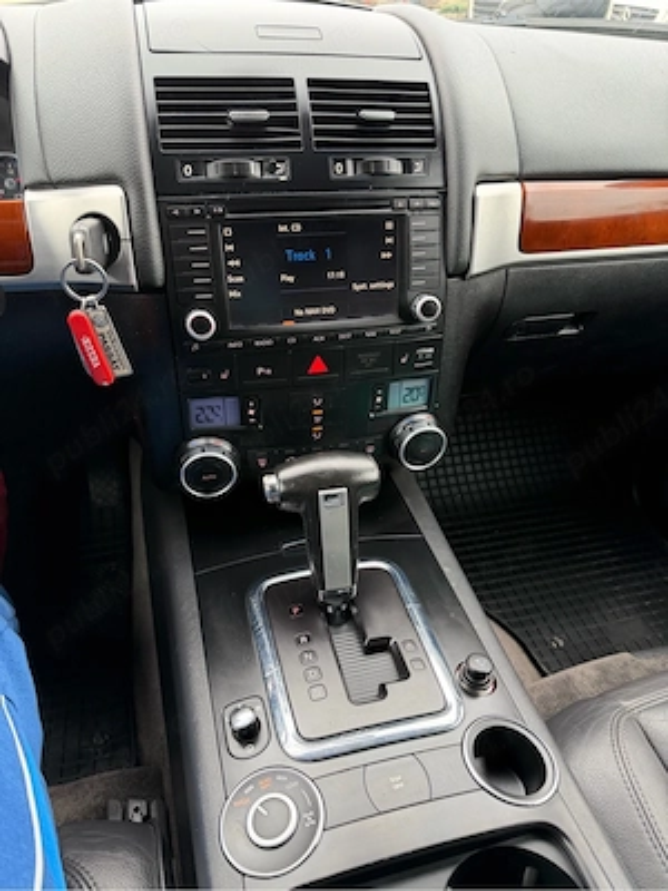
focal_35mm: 24
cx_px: 334
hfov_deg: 56.8
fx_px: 618
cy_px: 446
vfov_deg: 71.6
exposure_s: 1/65
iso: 200
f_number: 1.78
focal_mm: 6.76
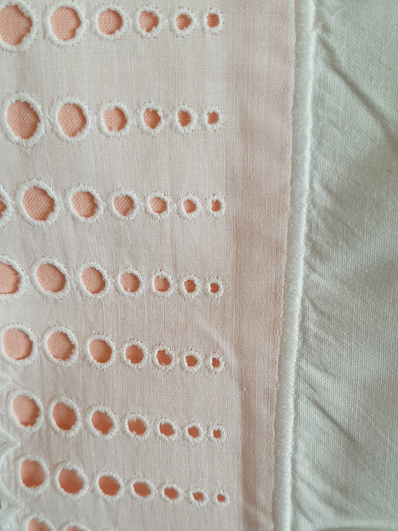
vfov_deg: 47.3
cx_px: 188
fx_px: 598
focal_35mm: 39
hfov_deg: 36.8
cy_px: 342
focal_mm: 3.93
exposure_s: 1/120
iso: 64
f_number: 1.7
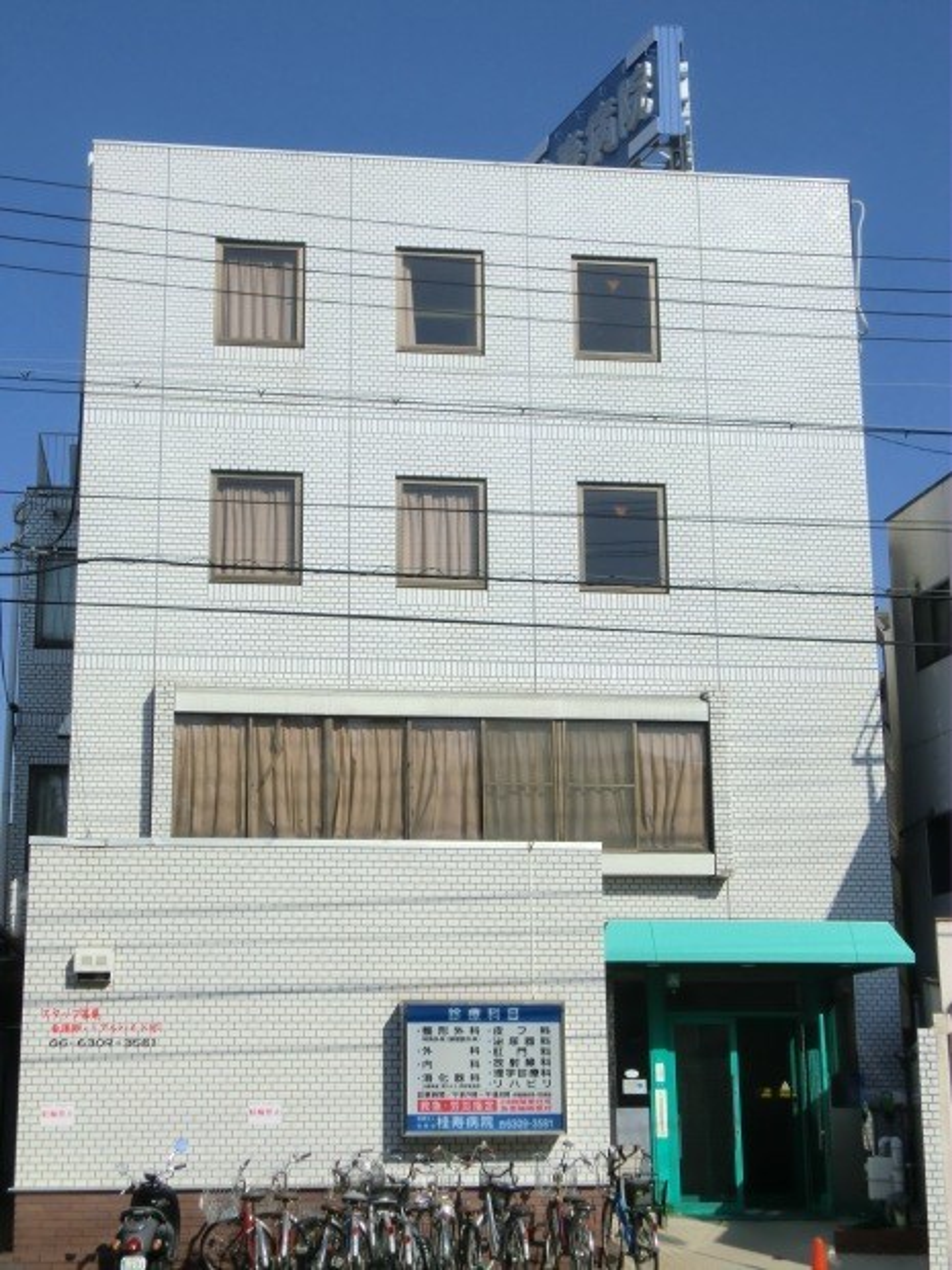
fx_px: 1907
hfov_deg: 28.0
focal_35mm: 52
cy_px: 635
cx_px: 476
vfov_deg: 36.8
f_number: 11.1
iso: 64
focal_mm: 9.3
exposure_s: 1/160
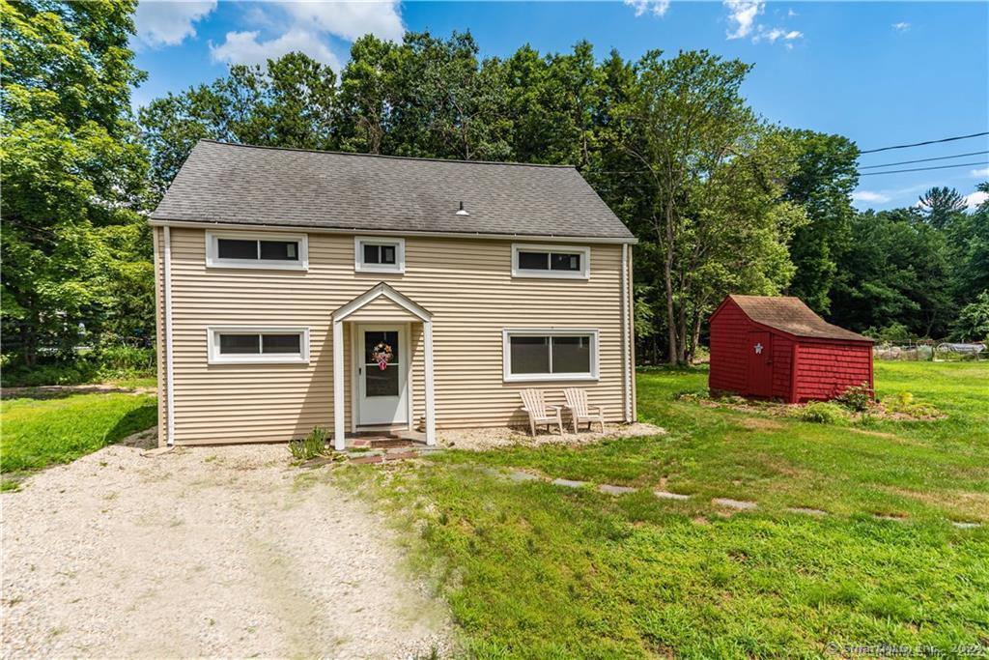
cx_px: 494
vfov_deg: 73.8
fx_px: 440
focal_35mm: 16
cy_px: 330
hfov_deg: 96.7
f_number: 9
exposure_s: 1/200
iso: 100
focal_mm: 16
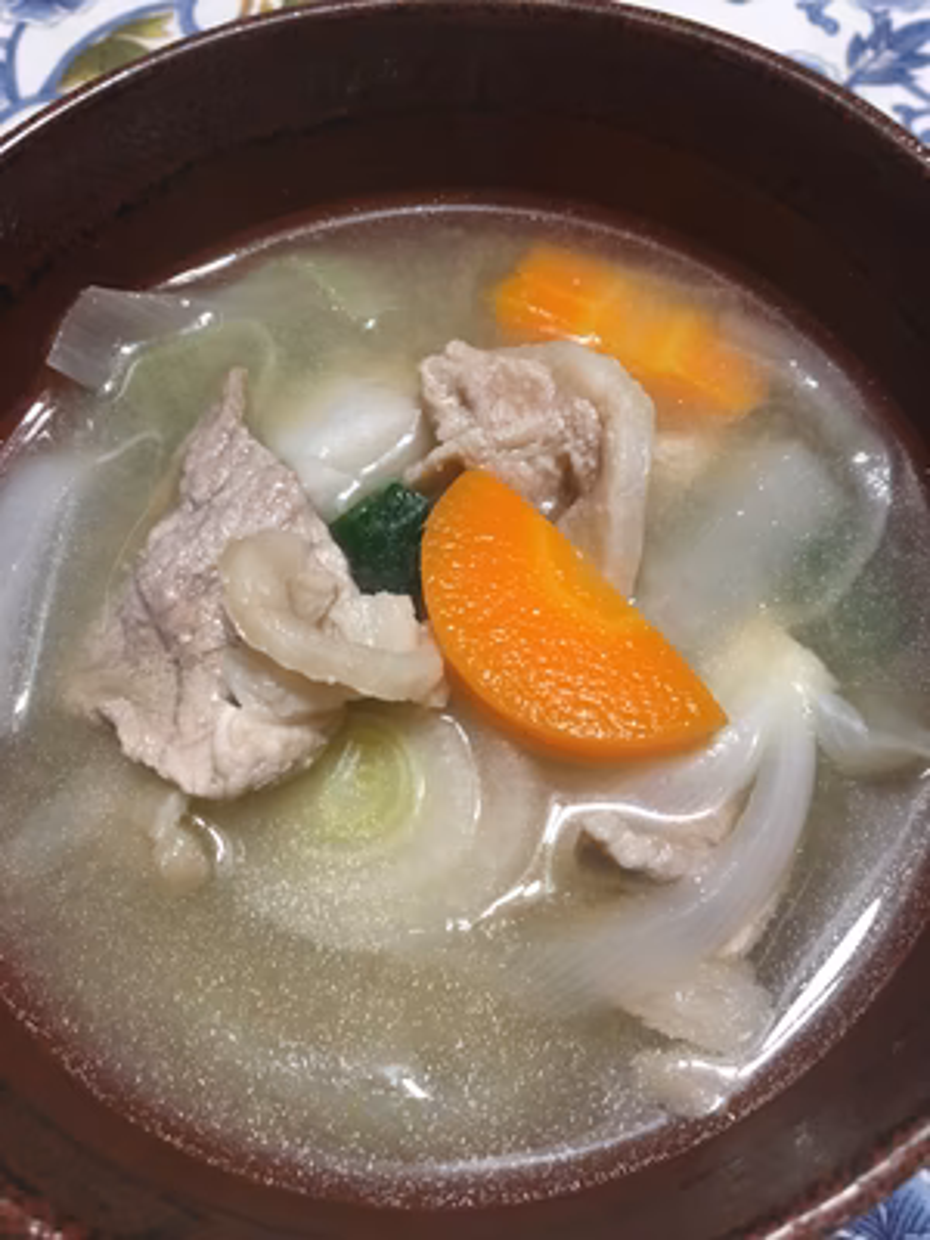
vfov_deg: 61.7
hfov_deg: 48.2
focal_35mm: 29
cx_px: 465
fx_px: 1039
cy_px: 620
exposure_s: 1/30
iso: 125
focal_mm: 4.15
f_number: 2.2
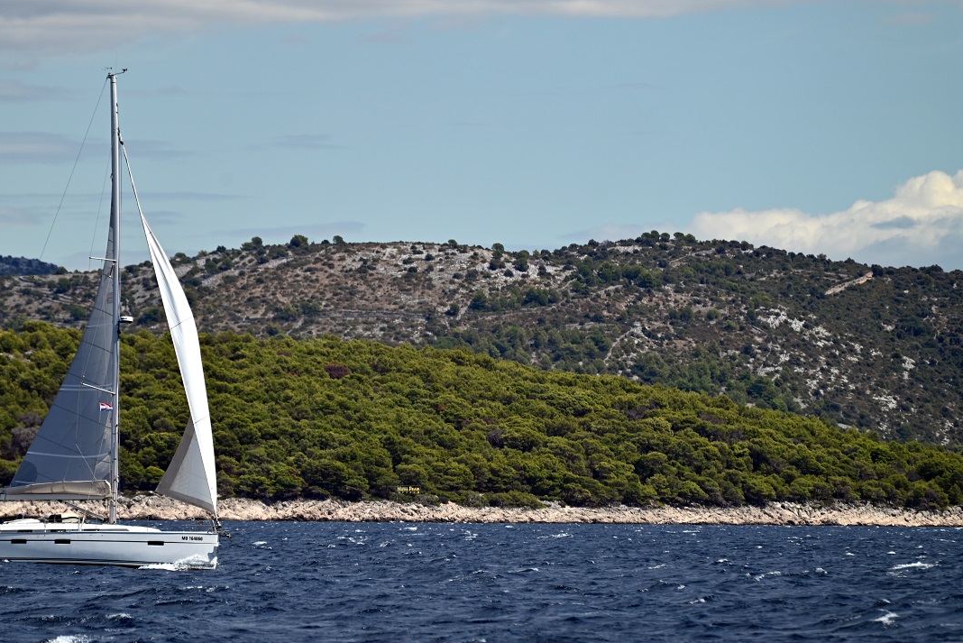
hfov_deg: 5.6
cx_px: 400
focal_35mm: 365
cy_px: 334
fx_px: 9767
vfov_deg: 3.8
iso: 140
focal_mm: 300
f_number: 5.6
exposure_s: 1/1000
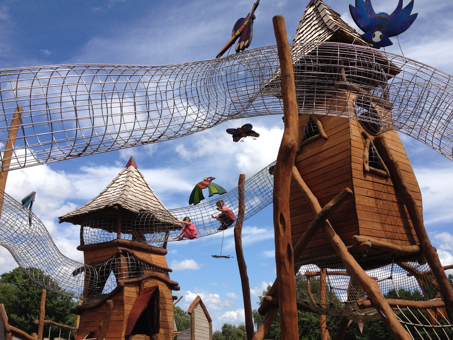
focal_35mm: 35
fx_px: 458
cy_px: 170
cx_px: 226
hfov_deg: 52.6
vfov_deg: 40.7
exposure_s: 1/2045
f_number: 2.4
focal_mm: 4.28
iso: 64
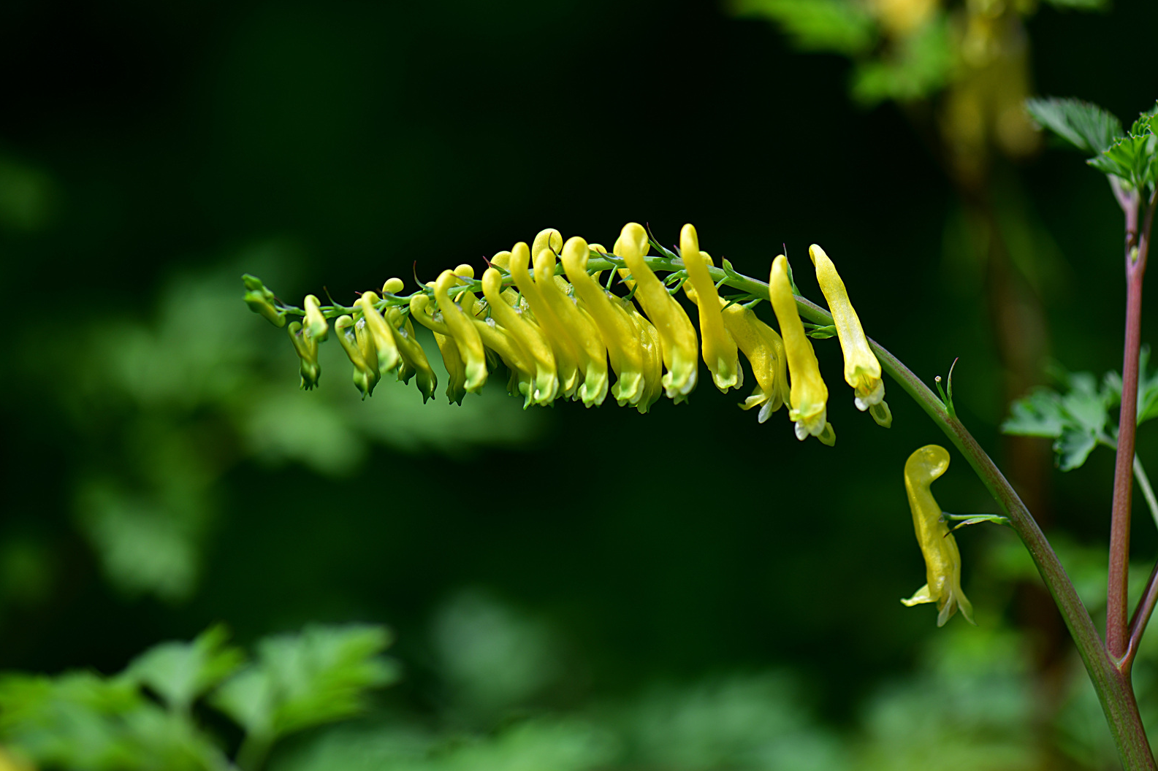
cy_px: 386
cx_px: 576
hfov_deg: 19.3
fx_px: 3409
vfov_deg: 12.9
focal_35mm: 106
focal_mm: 105
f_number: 4.5
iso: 100
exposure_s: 1/1250
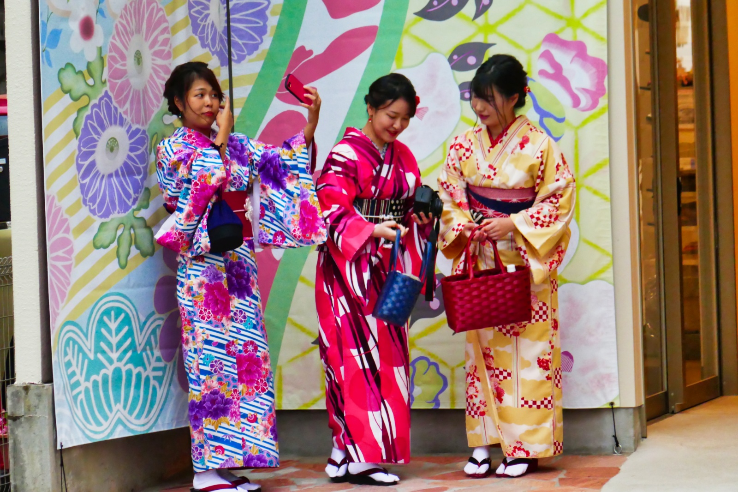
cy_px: 246
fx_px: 4468
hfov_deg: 9.4
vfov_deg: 6.3
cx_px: 369
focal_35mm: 218
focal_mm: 79.3
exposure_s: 1/125
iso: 3200
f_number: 5.9
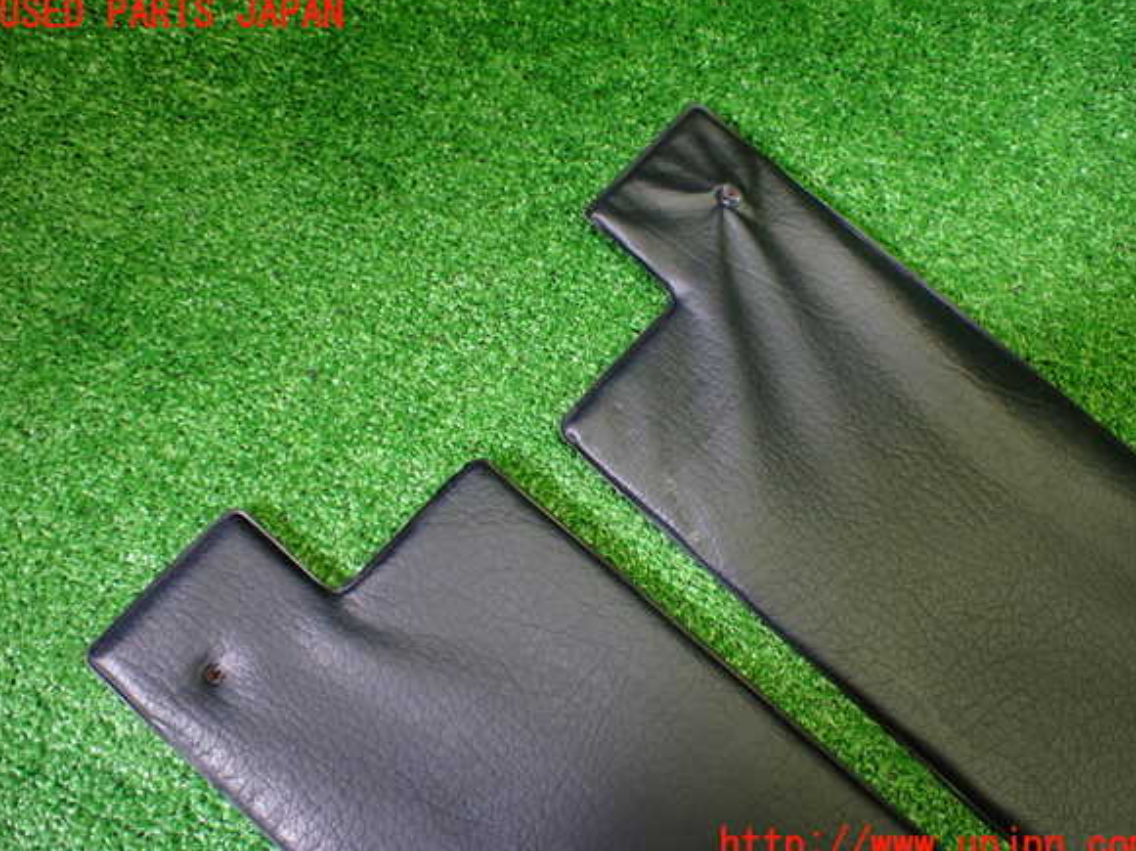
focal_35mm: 31
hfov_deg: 58.4
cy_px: 430
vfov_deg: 45.4
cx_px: 575
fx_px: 1017
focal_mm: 5.4
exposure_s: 1/125
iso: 500
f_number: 2.3
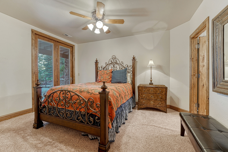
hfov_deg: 104.3
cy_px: 76
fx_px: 89
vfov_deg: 81.2
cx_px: 114
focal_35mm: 14
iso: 800
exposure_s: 1/1.25
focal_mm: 14
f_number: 8
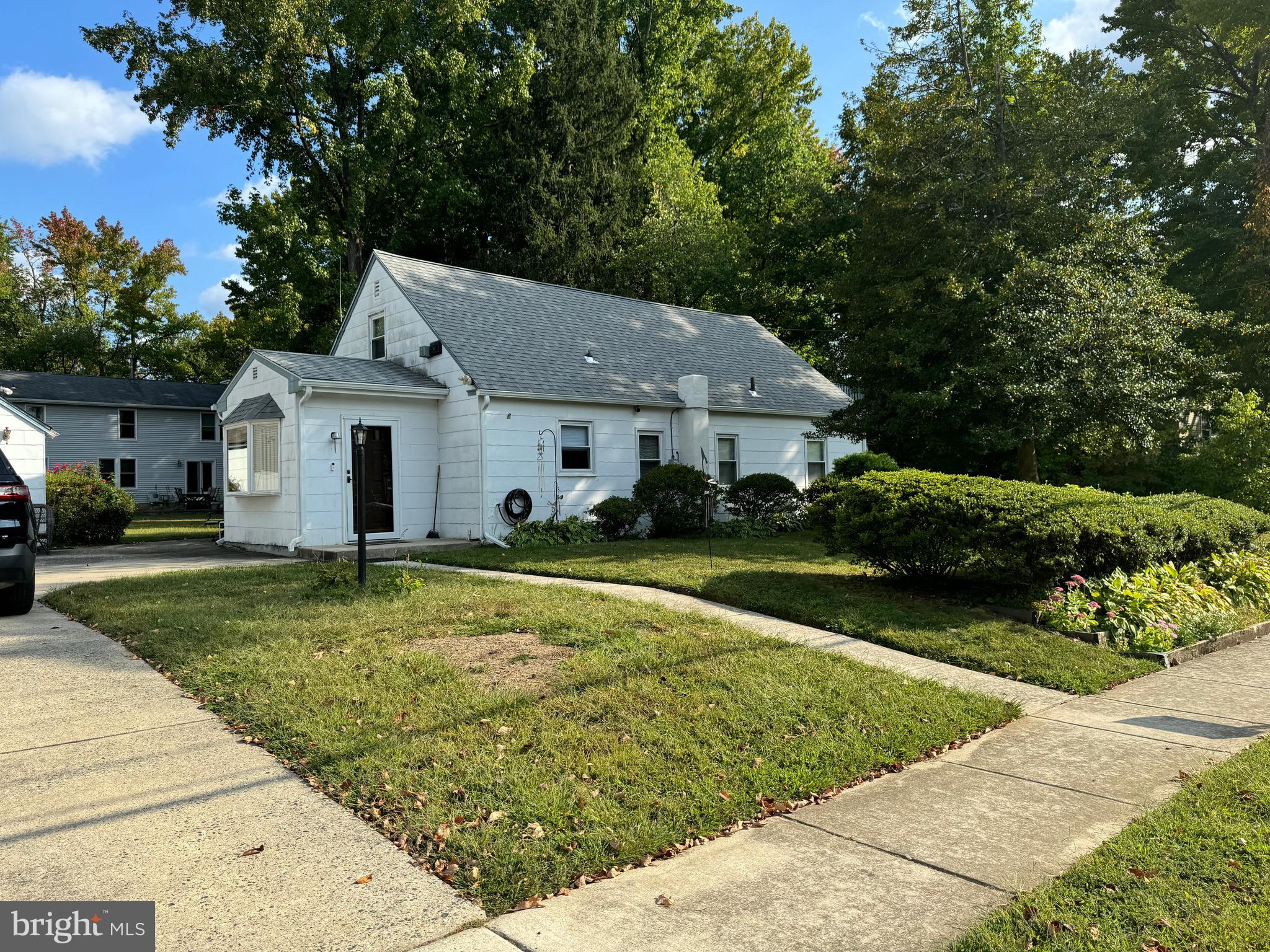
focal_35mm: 24
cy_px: 476
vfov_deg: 56.8
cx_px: 635
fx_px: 881
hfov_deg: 71.6
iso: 80
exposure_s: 1/2415
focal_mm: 6.76
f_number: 1.78
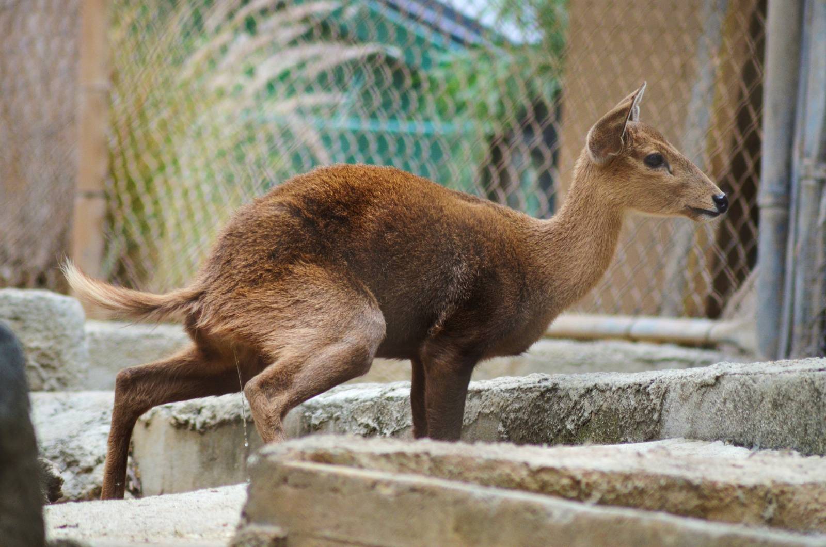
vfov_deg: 3.0
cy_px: 274
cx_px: 413
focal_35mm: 450
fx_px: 10304
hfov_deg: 4.6
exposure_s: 1/500
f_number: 5.6
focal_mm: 300
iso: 800
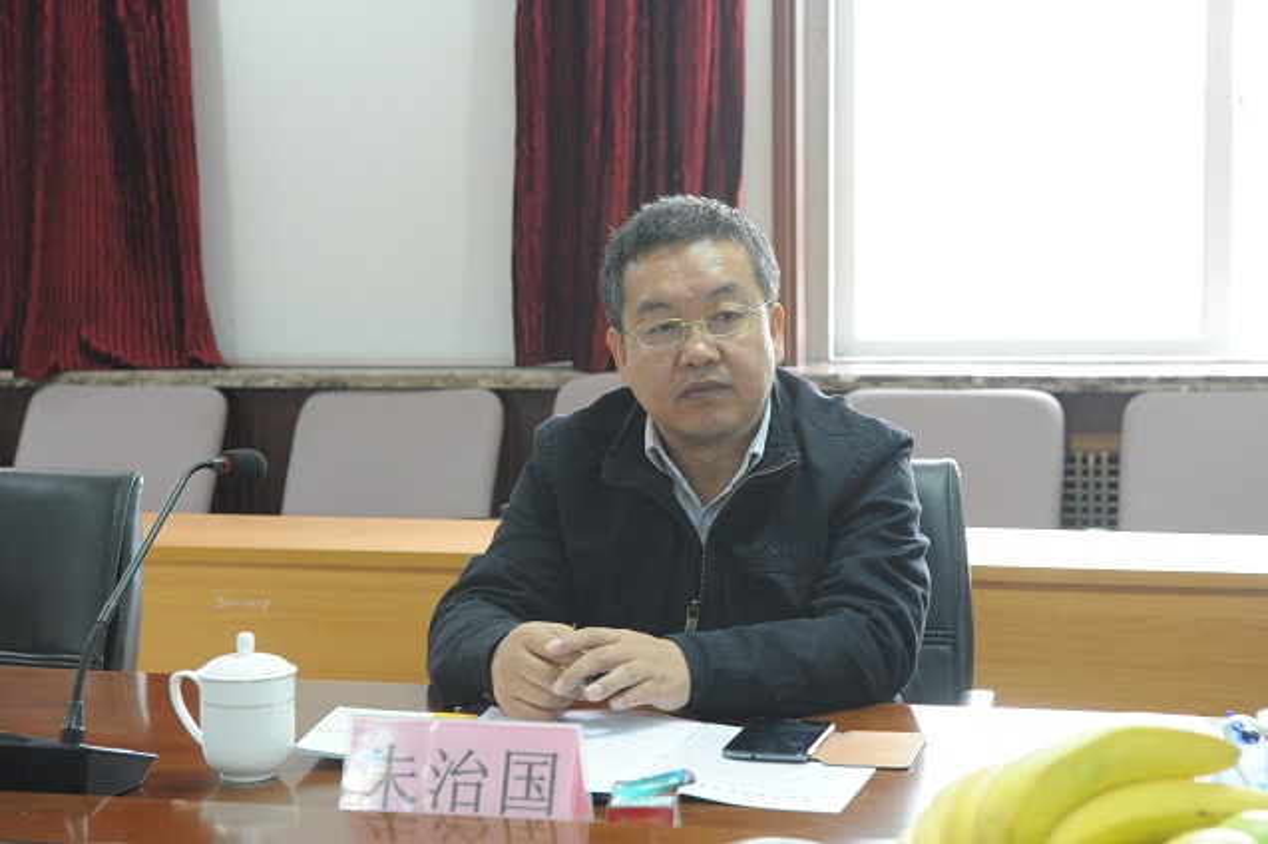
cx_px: 634
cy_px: 422
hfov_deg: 28.9
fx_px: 2464
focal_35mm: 70
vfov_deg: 19.4
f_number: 6.3
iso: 3200
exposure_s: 1/30
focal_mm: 70
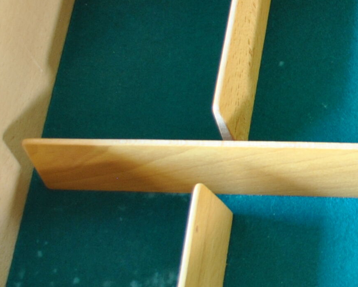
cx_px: 596
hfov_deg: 15.2
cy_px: 115
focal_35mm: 113
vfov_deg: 13.6
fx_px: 1197
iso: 200
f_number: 4
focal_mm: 18
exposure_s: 1/10
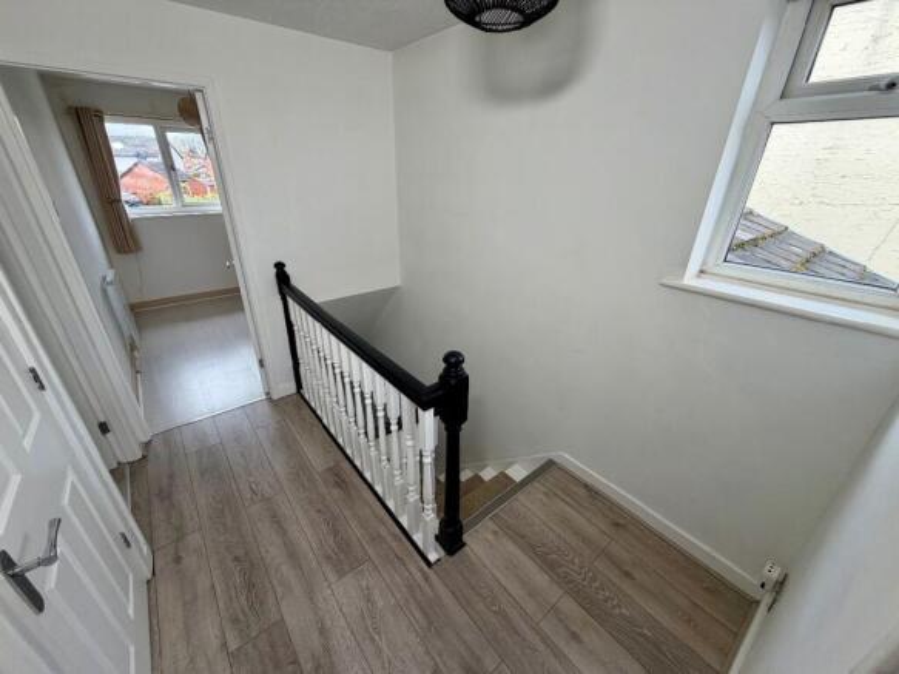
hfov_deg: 102.1
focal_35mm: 14
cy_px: 337
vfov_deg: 85.7
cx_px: 450
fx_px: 364
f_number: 2.2
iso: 64
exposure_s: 1/96
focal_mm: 2.22
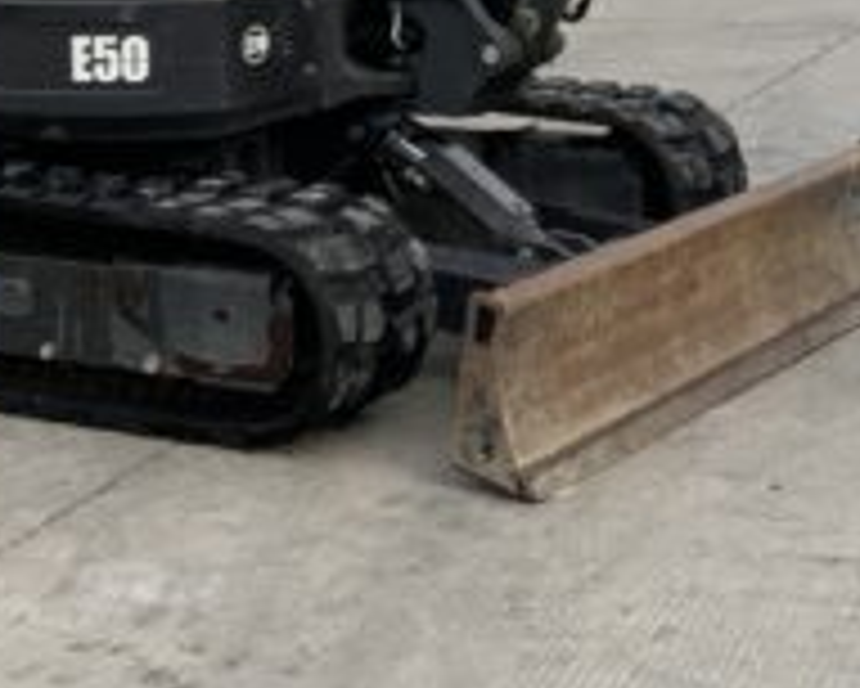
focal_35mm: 95
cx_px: 797
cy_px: -270
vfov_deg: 15.3
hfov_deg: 19.7
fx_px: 2419
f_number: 1.8
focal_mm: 3
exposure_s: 1/997
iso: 16
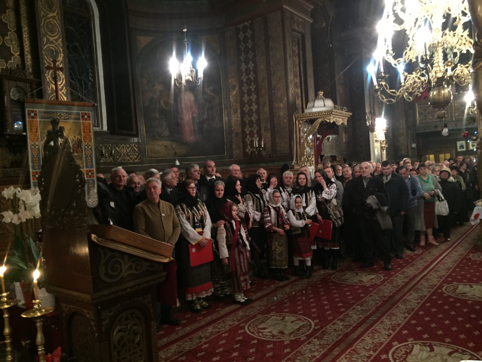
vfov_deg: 48.2
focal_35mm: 29
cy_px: 181
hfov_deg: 61.7
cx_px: 241
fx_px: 404
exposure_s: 1/17
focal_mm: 4.15
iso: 500
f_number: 2.2
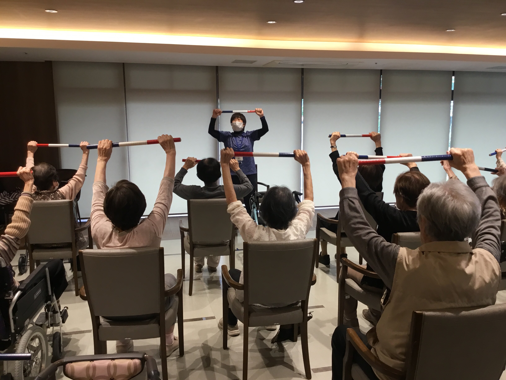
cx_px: 253
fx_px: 453
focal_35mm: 31
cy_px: 190
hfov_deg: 58.4
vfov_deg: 45.4
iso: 50
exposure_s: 1/30
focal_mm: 3.3
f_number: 2.4
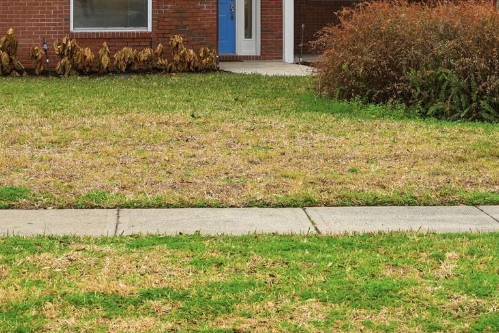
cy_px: 28
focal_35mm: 92
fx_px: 1275
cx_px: 404
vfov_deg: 14.7
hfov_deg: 21.8
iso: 160
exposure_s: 1/5000
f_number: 4
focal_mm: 29.5
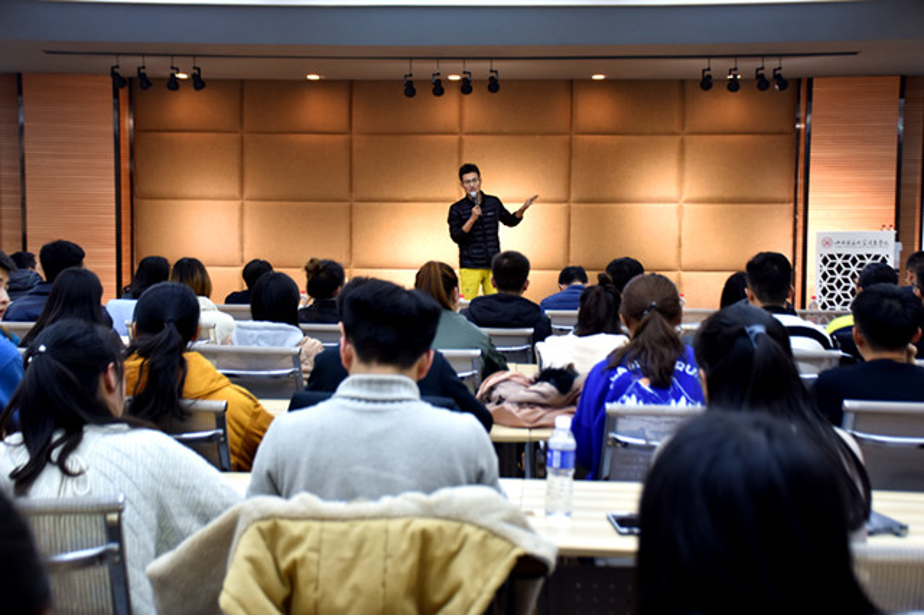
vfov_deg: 28.0
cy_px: 308
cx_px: 462
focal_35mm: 48
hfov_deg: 41.1
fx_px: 1231
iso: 640
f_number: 4.5
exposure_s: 1/100
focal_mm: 32
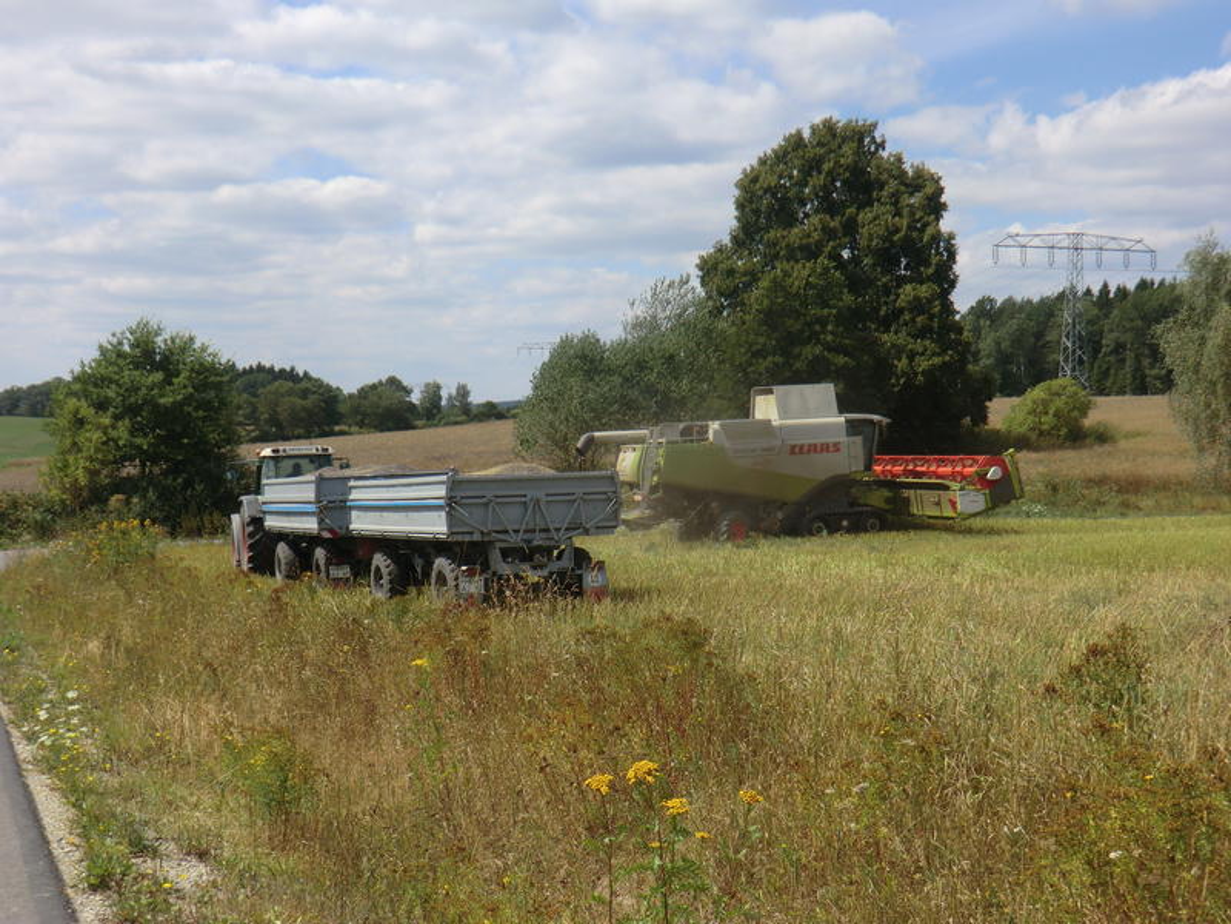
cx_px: 616
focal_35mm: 47
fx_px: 1671
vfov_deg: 30.9
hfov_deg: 40.4
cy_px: 462
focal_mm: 8.4
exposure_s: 1/640
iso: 64
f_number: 4
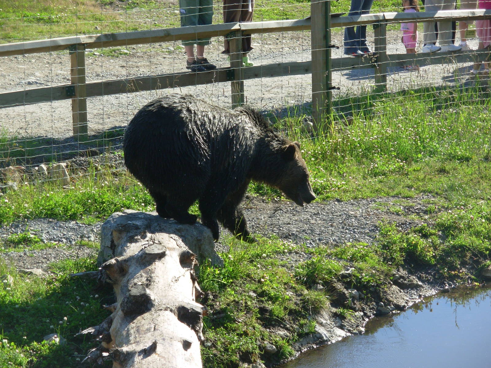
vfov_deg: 10.4
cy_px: 184
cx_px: 246
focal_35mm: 142
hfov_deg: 13.9
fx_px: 2014
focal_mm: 23.5
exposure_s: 1/256
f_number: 4.5
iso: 50
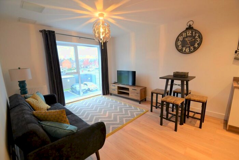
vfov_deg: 77.4
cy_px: 80
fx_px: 100
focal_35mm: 15
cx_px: 120
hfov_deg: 100.4
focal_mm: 10
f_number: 3.5
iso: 100
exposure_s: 1/6
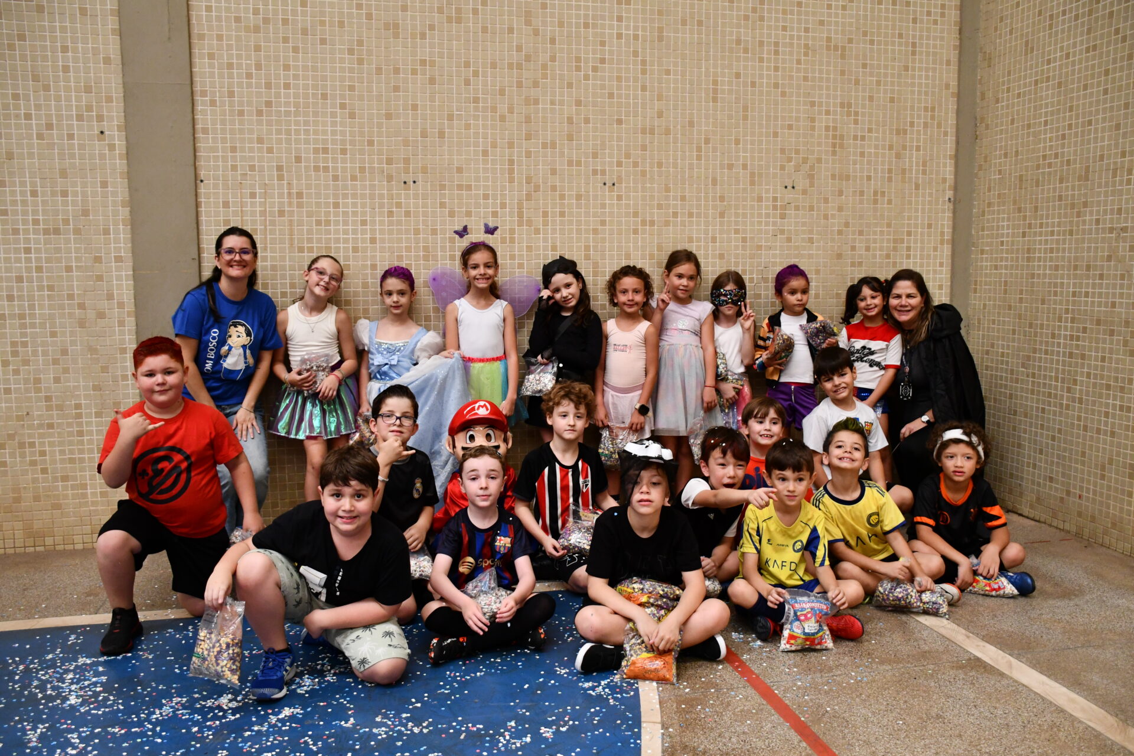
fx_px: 945
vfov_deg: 43.6
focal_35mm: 30
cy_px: 378
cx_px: 567
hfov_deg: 61.9
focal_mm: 20
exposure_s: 1/125
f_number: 3.5
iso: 2000
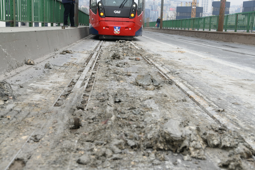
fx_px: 368
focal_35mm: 52
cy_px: 85
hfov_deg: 38.2
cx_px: 128
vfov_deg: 26.0
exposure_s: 1/200
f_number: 9
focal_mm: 52
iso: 320
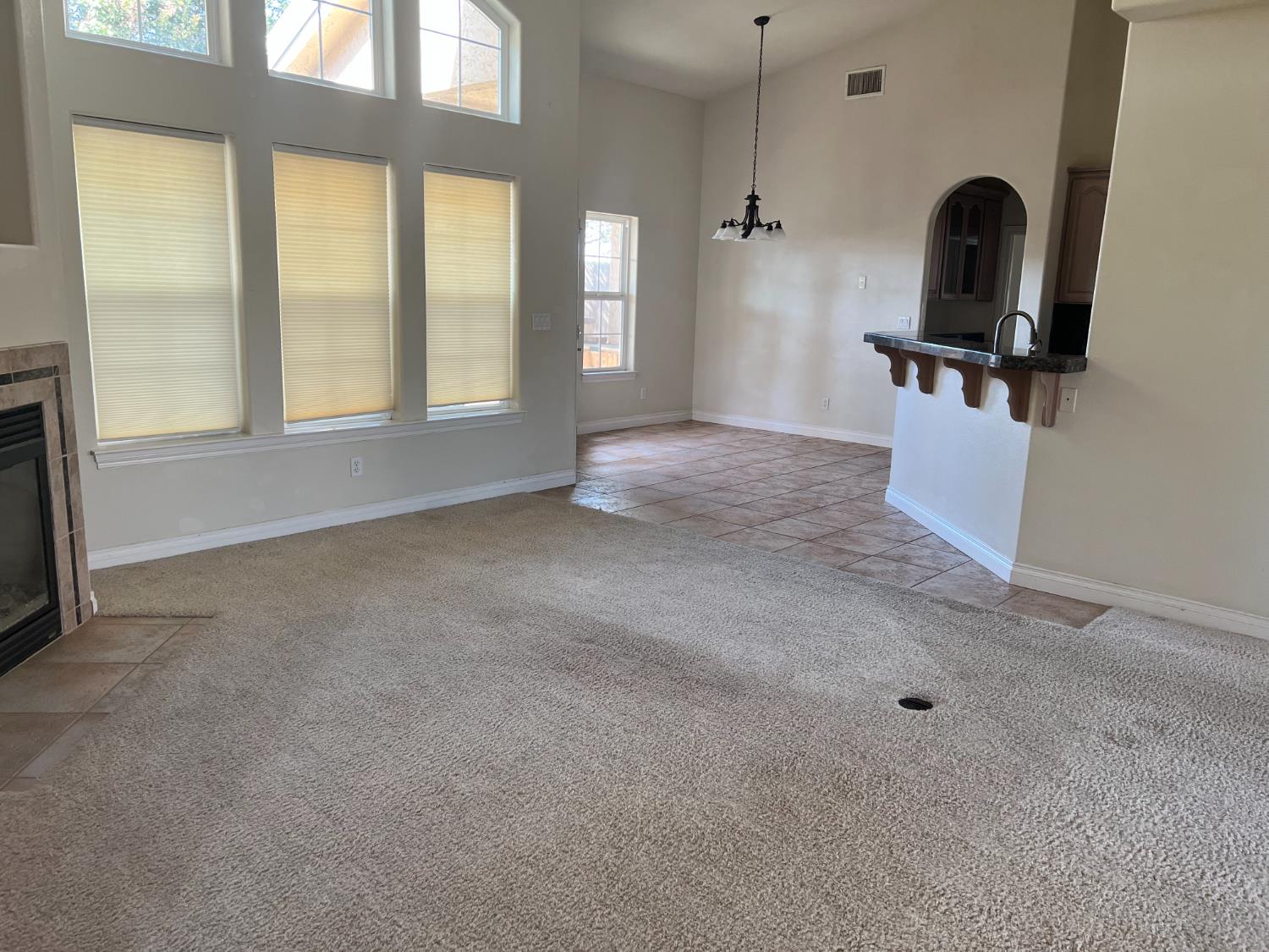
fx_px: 953
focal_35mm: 26
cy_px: 476
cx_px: 634
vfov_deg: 53.1
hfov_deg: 67.3
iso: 125
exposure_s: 1/121
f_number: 1.5
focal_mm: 5.7
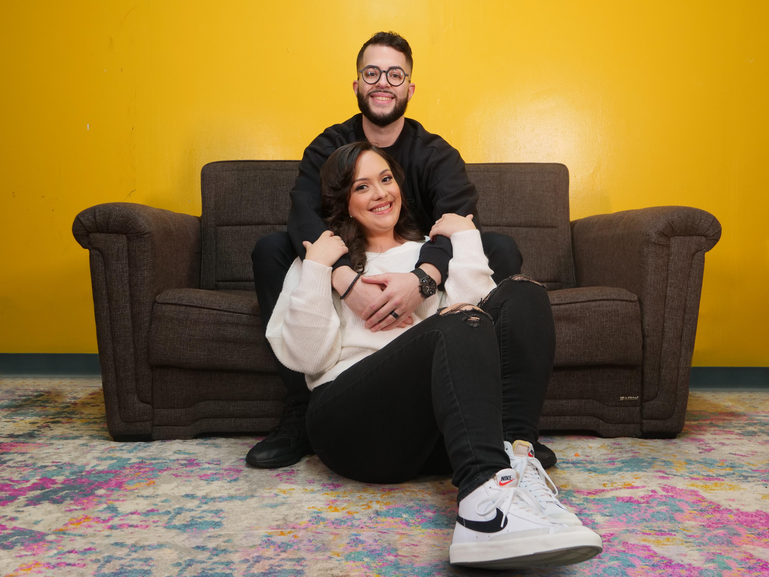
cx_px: 384
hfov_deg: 56.8
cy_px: 288
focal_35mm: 32
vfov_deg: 44.2
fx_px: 711
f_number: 3.1
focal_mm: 16
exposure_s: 1/60
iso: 400
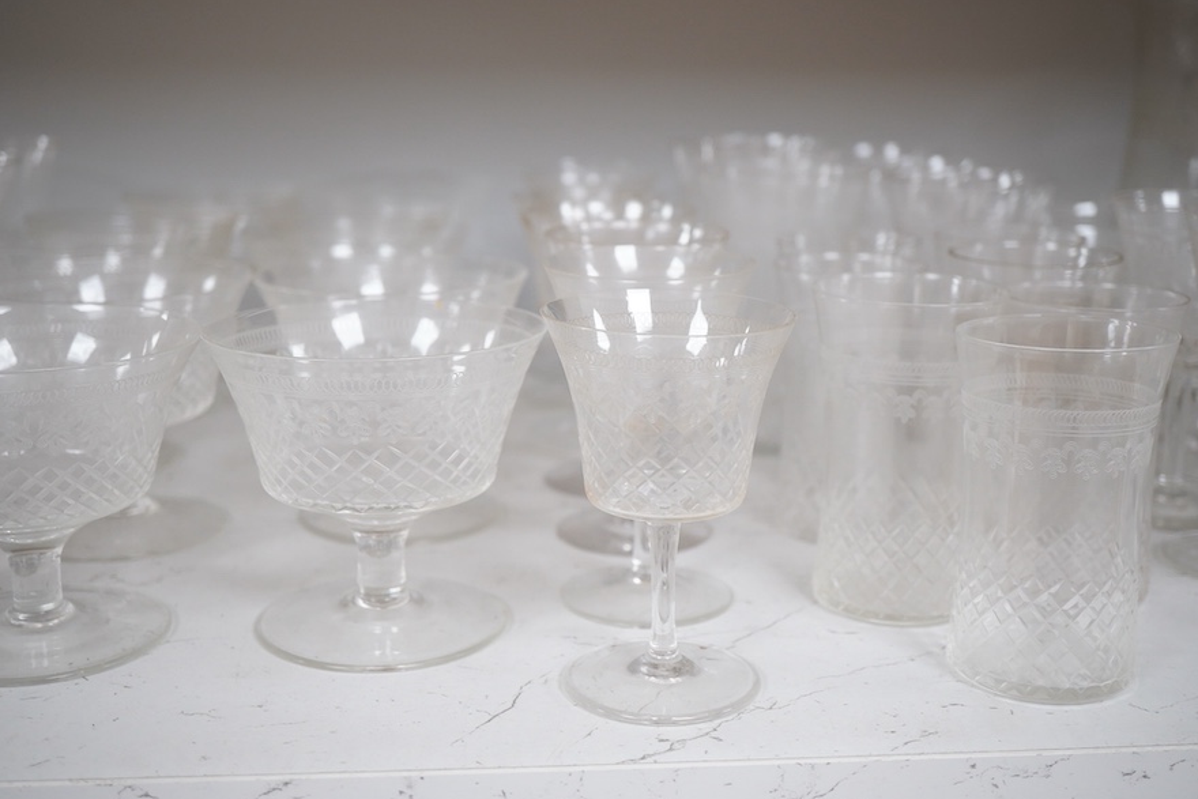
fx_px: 1531
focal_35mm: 46
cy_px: 400
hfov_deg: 42.7
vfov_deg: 29.3
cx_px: 602
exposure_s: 1/125
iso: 1250
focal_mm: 30
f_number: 6.3
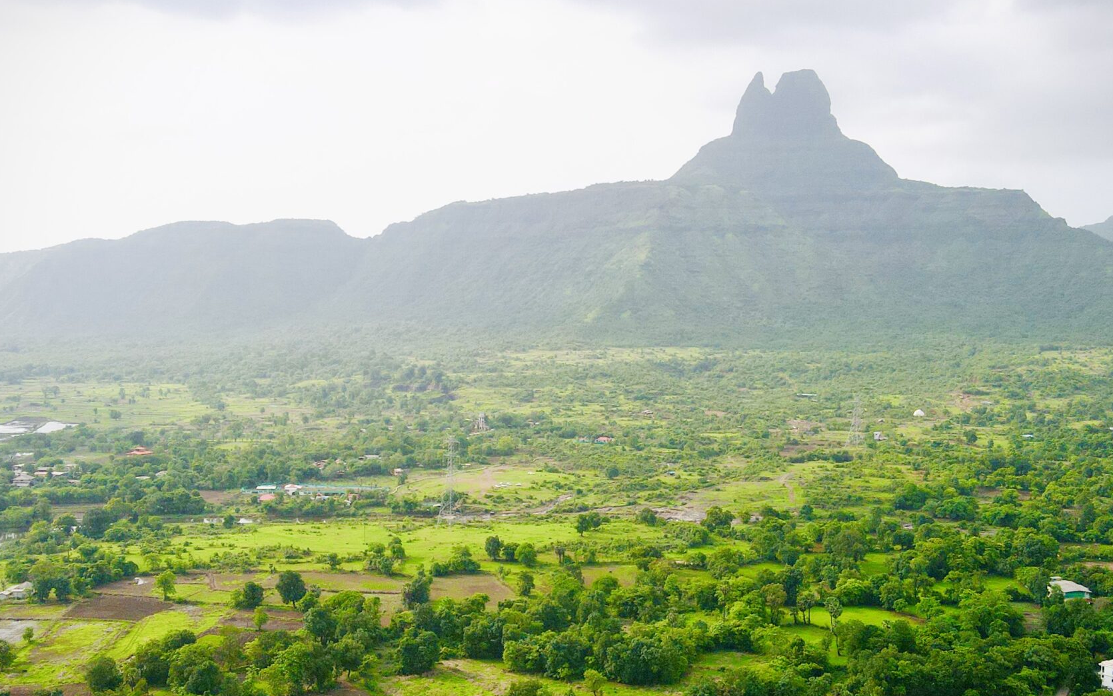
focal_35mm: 39
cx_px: 584
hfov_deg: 50.4
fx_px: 1183
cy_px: 433
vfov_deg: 32.6
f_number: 2.8
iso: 100
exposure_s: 1/1000
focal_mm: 4.5
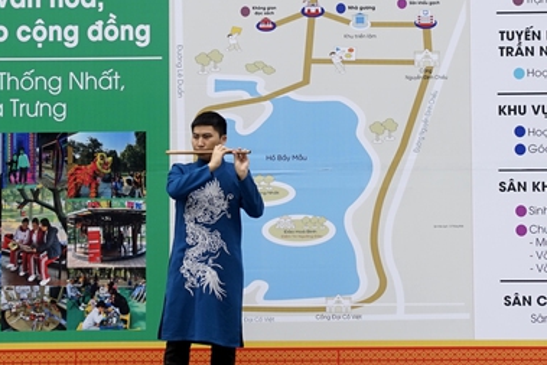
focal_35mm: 121
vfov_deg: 11.3
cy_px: 107
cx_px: 273
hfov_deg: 16.9
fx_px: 1839
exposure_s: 1/125
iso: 160
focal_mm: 41.9
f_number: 5.6
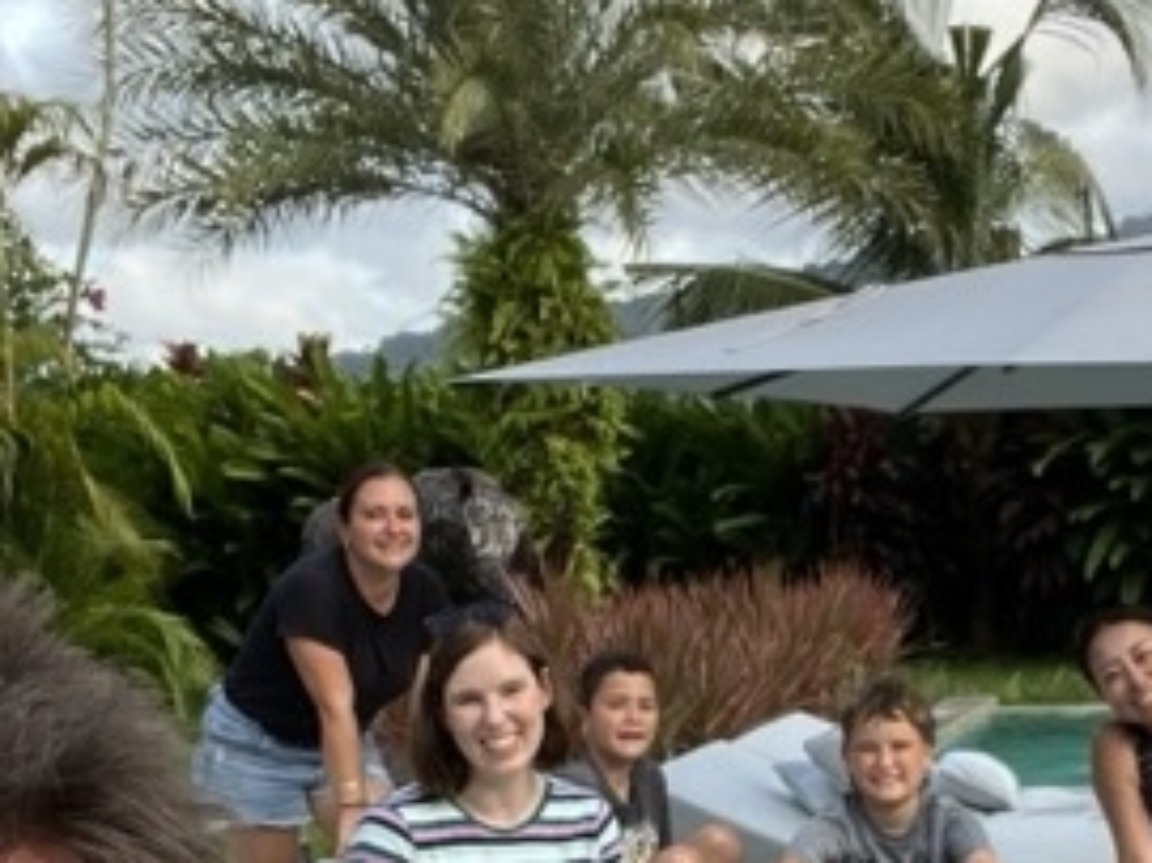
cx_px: 837
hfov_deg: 28.2
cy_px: 893
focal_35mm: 68
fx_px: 2262
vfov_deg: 20.8
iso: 50
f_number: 2.2
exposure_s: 1/121
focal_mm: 2.71
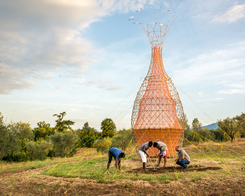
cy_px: 93
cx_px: 139
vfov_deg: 41.1
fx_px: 261
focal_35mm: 36
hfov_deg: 50.1
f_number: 7.1
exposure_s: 1/320
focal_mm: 30
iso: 560
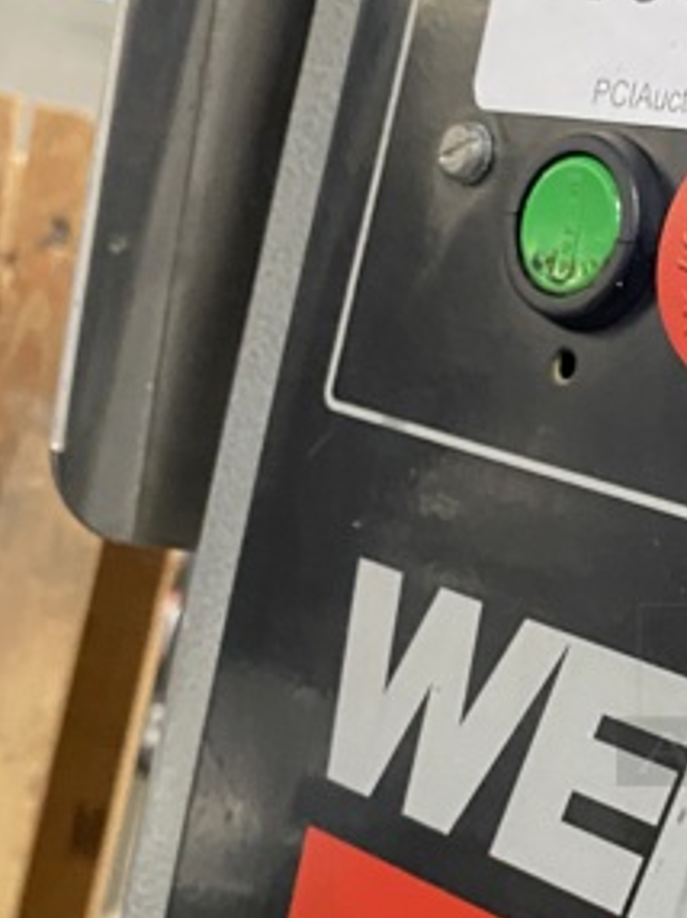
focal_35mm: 74
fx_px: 1961
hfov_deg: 18.1
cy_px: 618
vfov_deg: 26.2
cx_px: 976
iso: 640
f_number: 1.8
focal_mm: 4.25
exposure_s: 1/37
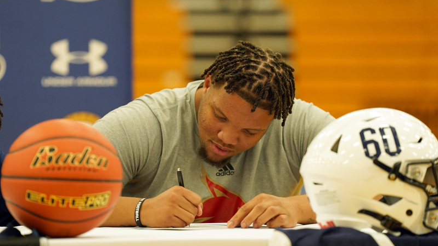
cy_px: 126
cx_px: 219
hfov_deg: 11.4
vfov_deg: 6.4
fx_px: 2195
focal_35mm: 189
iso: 1600
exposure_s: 1/200
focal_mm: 180
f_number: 3.2
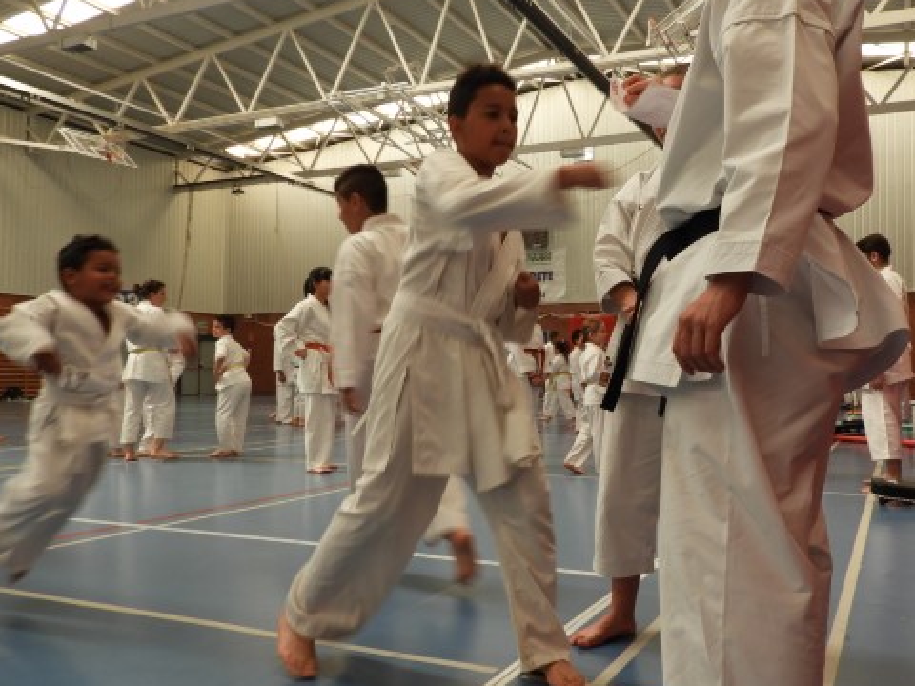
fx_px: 846
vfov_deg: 44.2
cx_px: 503
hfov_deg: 56.7
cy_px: 341
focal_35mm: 32
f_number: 3.3
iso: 100
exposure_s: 1/50
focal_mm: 4.3
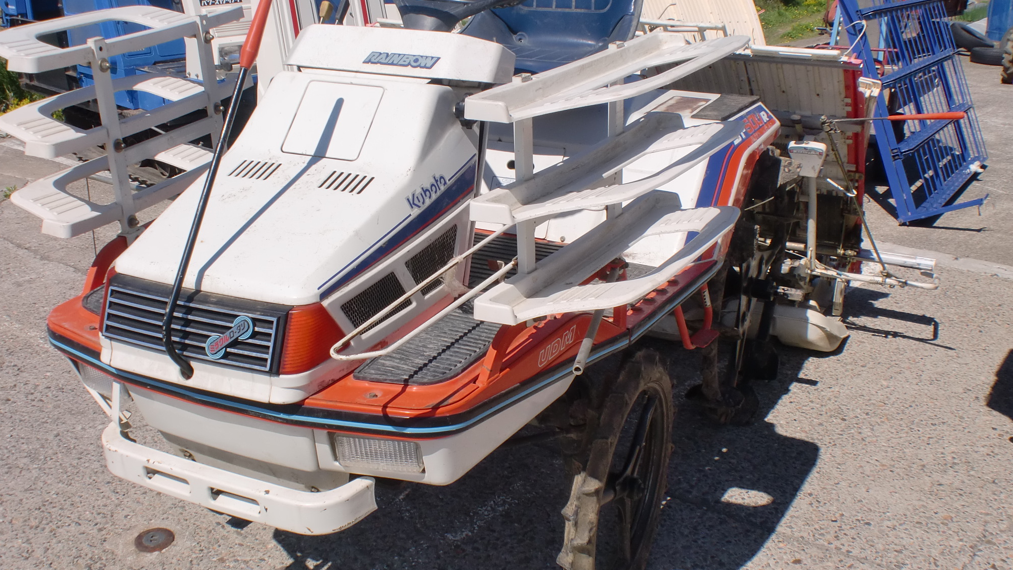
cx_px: 496
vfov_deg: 30.4
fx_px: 1048
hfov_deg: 51.6
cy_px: 316
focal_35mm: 39
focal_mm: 6.3
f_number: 5.6
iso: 64
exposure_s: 1/640
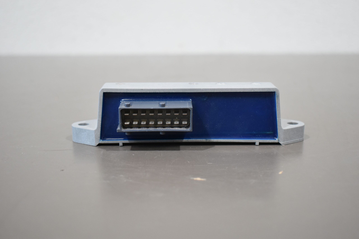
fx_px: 479
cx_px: 180
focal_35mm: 48
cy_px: 120
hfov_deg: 41.1
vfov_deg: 28.1
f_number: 4.5
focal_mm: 32
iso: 900
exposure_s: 1/125
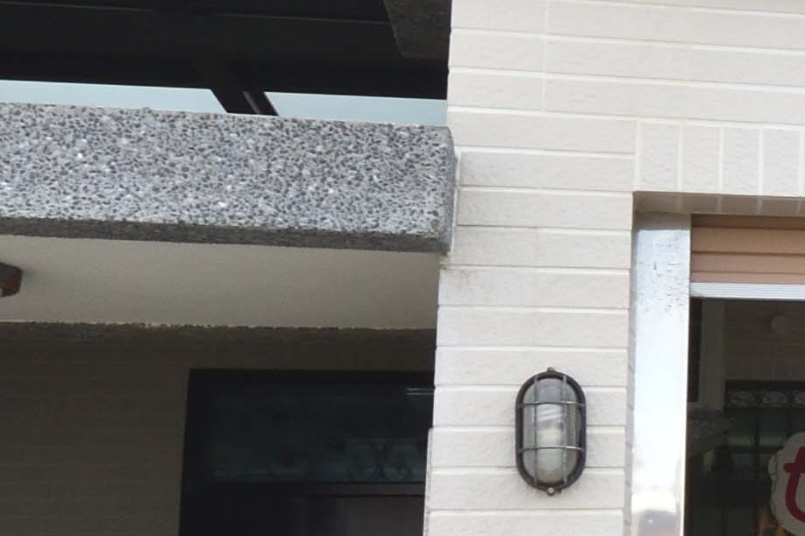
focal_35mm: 98
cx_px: 1564
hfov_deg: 16.4
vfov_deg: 14.0
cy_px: 254
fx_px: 2191
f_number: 8
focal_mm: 10
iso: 220
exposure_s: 1/250
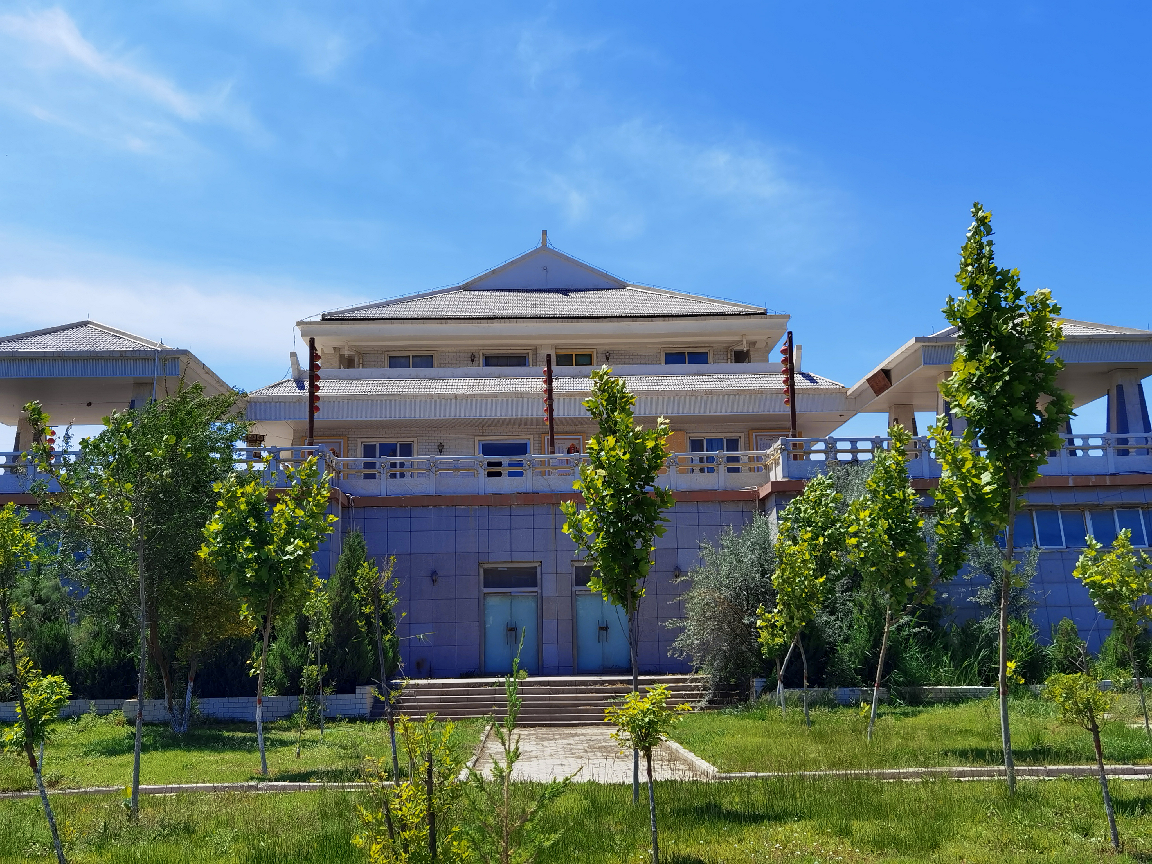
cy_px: 432
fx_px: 1298
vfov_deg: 36.8
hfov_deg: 47.9
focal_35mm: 39
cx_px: 576
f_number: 1.9
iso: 50
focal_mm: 6.71
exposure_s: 1/6289
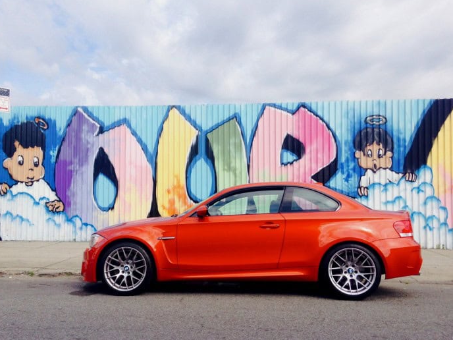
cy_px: 180
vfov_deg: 39.6
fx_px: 471
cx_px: 207
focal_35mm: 36
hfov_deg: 51.3
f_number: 2.4
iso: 50
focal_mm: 4.1
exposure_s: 1/1085
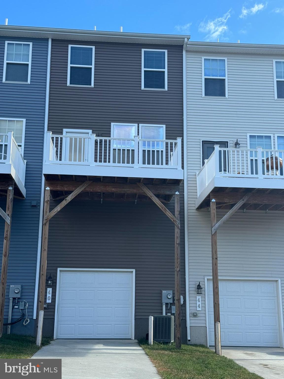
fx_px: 525
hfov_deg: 30.3
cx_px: 142
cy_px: 190
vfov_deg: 39.7
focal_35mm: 48
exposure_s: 1/1287
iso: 64
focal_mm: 6.76
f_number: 1.78
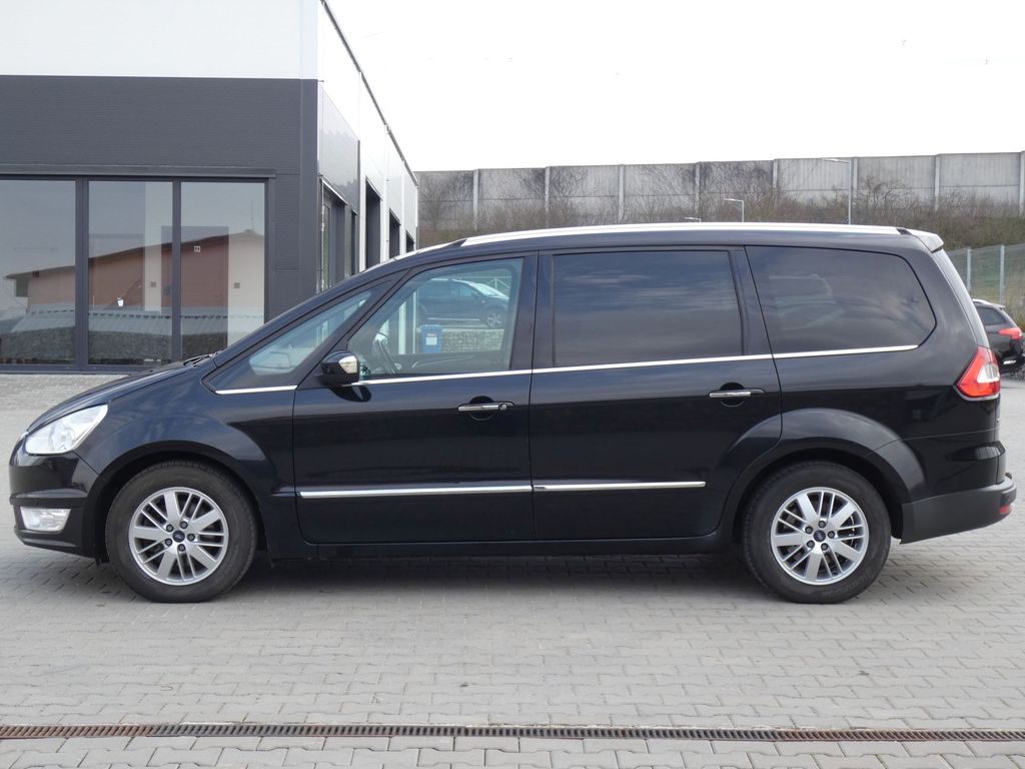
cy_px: 384
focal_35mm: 50
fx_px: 1481
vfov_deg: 29.1
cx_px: 512
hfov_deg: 38.2
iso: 80
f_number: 5
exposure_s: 1/100
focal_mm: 9
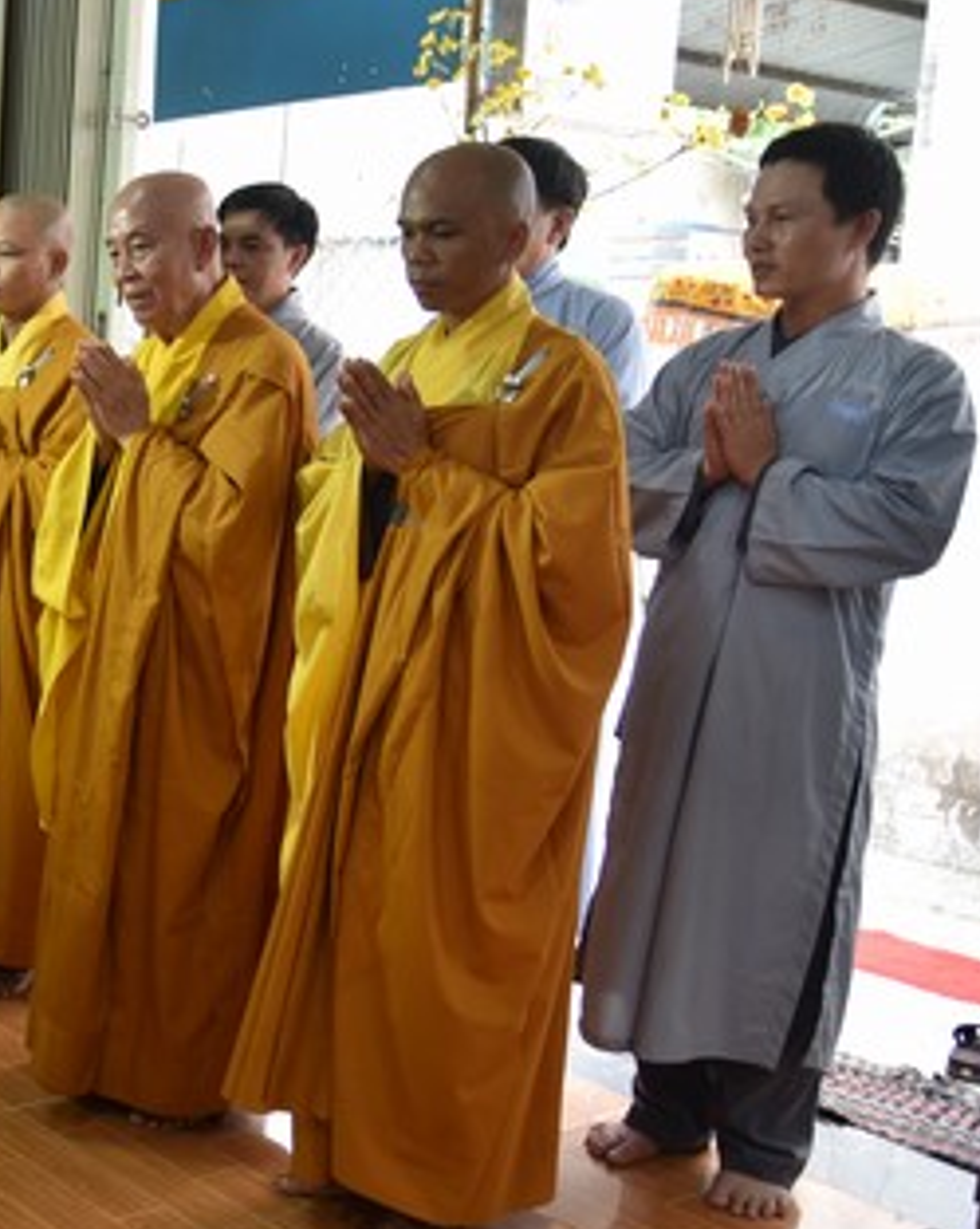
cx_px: -228
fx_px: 1707
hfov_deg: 27.7
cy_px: 626
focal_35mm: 47
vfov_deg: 39.6
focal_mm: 24
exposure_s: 1/60
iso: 400
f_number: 4
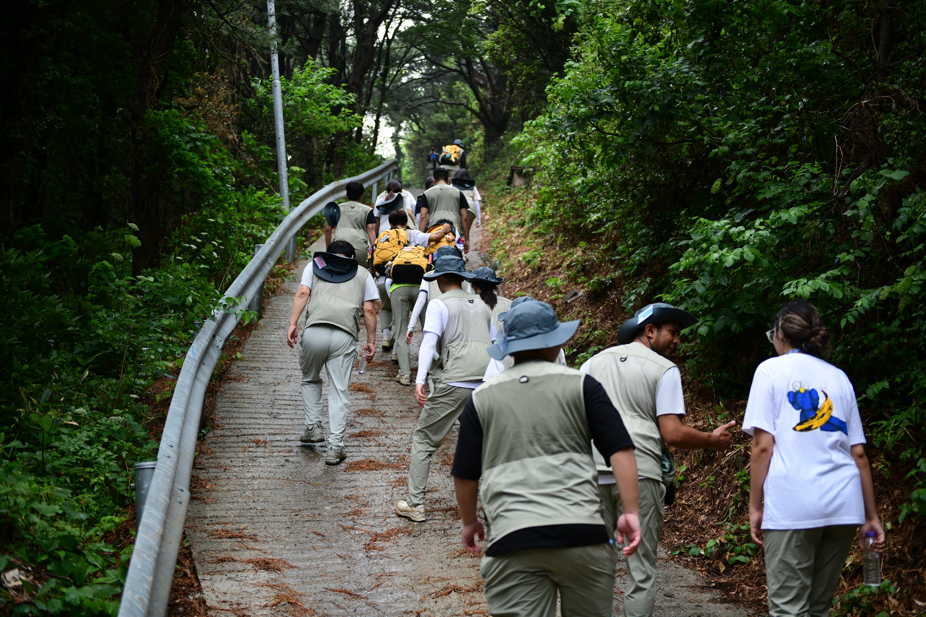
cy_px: 308
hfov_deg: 41.1
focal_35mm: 48
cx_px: 463
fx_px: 1235
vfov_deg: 28.1
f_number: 2.8
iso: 1000
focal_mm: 48
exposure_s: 1/200
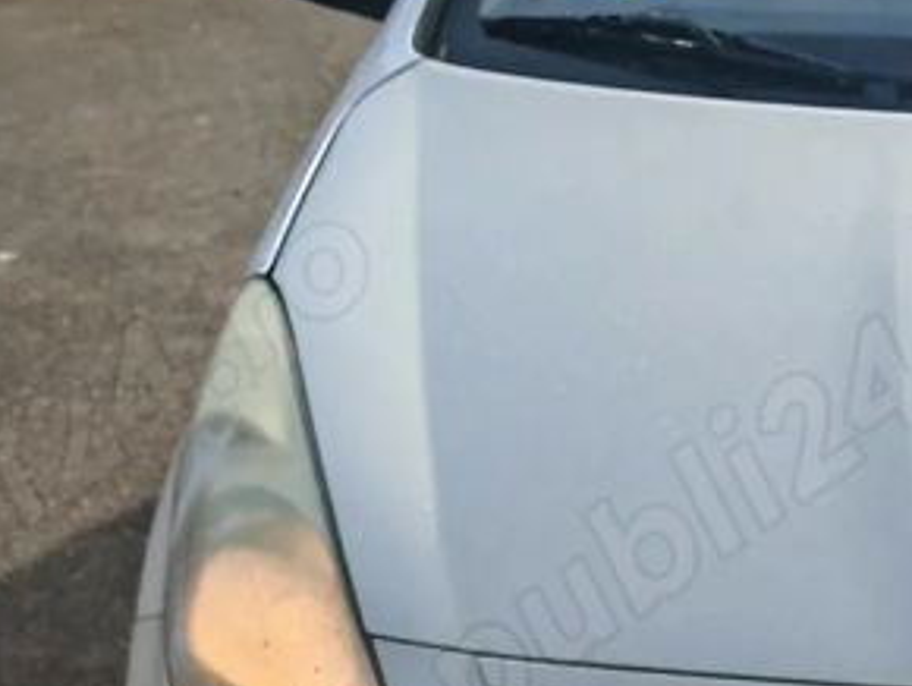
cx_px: 1132
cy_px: 529
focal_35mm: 93
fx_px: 2452
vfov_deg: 15.8
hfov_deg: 19.7
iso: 50
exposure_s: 1/1100
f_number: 2
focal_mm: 6.83
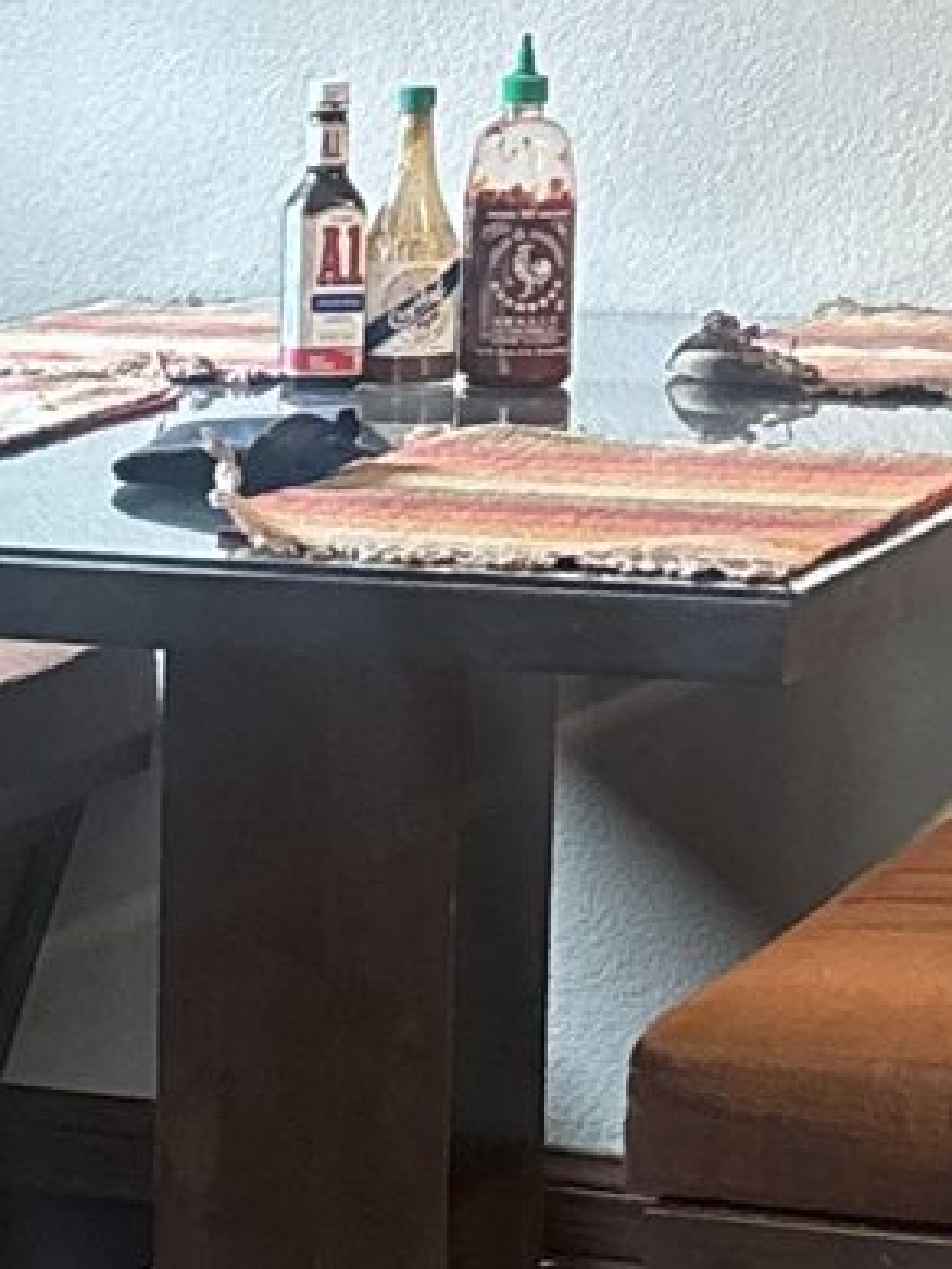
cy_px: 936
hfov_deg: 9.3
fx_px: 5644
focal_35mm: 154
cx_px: -678
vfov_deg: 12.8
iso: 500
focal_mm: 5.96
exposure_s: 1/40
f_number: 1.6
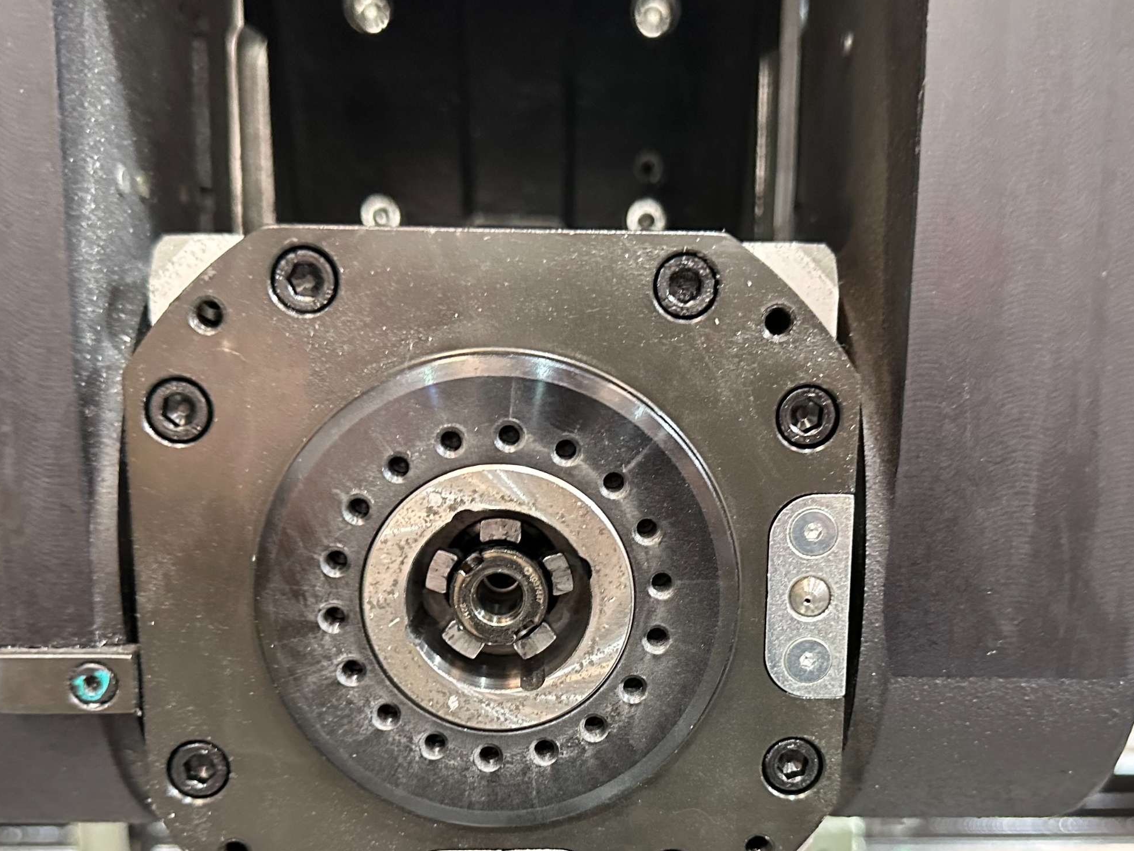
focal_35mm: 40
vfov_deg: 35.5
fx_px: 1311
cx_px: 587
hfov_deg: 46.8
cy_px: 589
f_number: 1.78
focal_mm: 6.86
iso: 800
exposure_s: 1/25
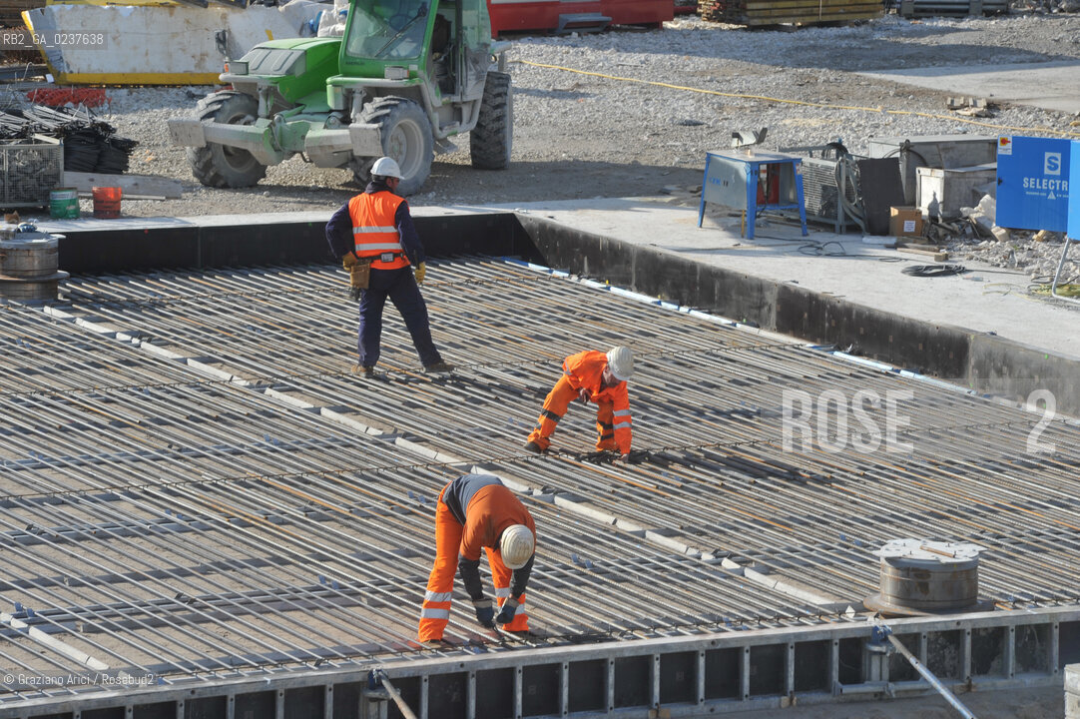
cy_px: 360
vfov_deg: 8.1
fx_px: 5097
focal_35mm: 170
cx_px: 540
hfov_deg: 12.1
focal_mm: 170
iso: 200
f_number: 14
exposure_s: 1/160
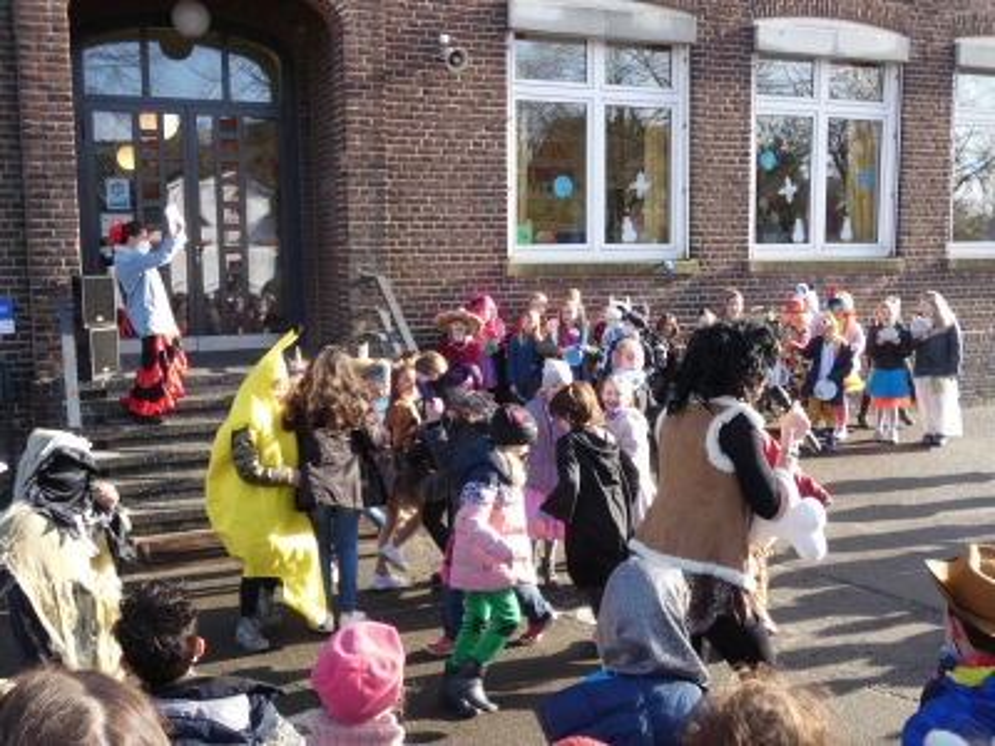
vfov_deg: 39.7
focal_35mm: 36
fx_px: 1035
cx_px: 498
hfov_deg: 51.4
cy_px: 373
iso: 80
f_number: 3.5
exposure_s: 1/125
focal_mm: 6.5
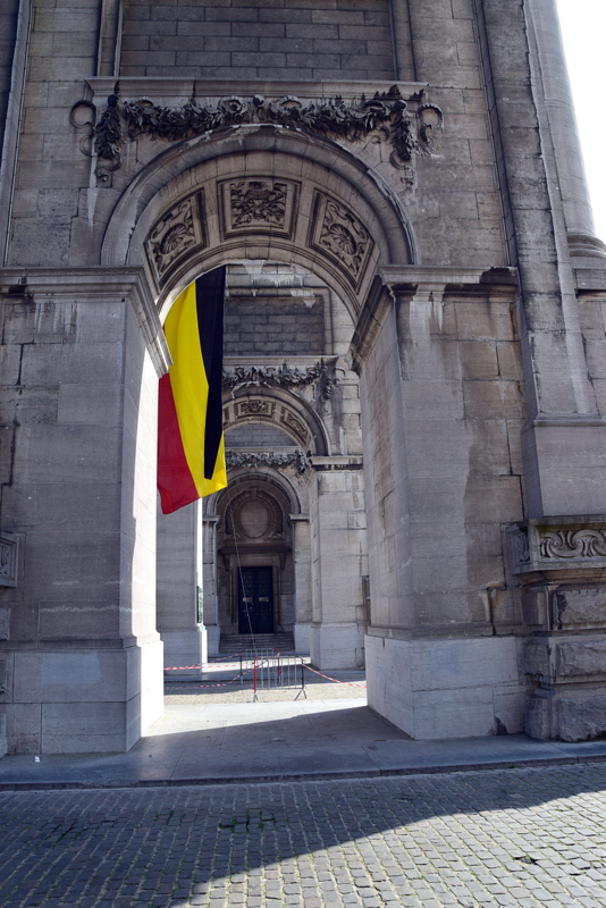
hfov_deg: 48.0
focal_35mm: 27
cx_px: 303
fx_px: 681
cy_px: 454
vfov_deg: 67.4
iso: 125
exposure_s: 1/50
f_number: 8
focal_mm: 18
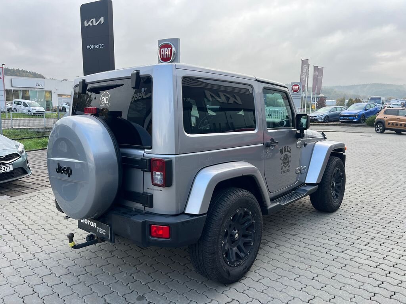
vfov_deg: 53.1
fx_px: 305
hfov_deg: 67.3
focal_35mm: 26
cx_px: 203
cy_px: 152
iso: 40
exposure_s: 1/293
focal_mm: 5.1
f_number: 1.6
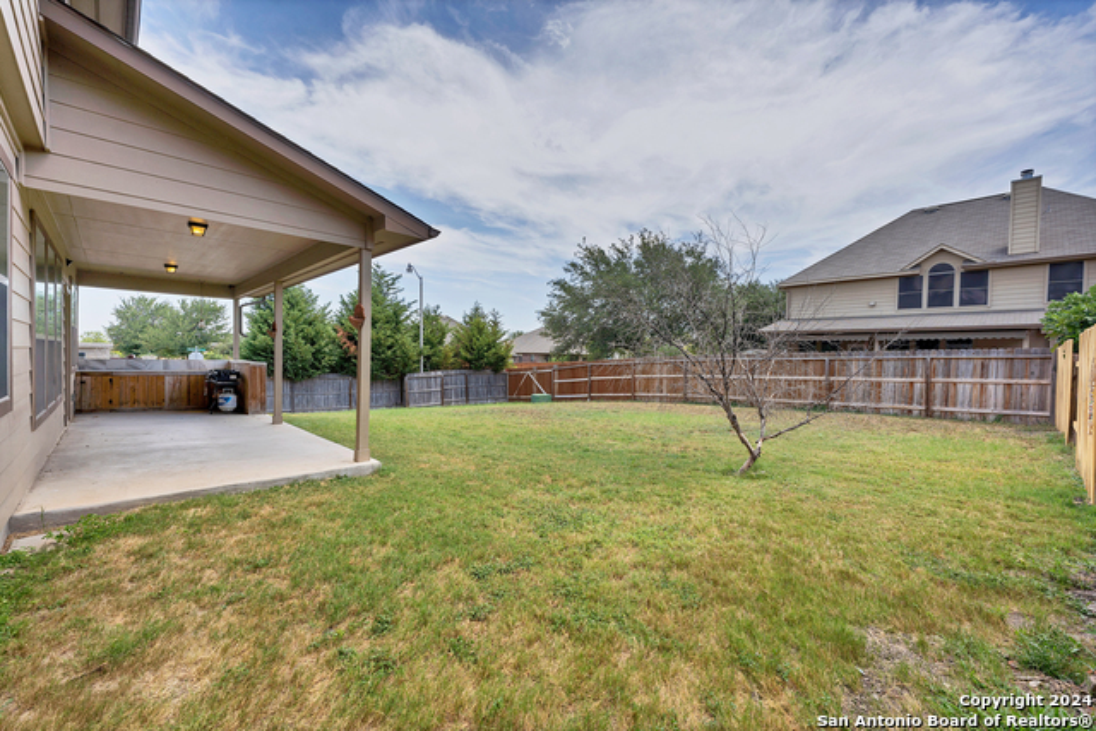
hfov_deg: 104.2
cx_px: 548
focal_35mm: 14
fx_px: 426
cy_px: 366
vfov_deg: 81.2
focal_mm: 14
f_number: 7.1
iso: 100
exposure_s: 1/160
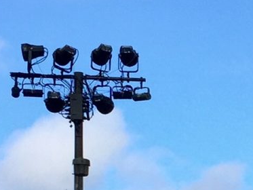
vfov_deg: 7.1
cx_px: 480
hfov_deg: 9.4
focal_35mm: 199
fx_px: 1455
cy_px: 421
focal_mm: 4.15
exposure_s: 1/1464
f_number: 2.2
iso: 32
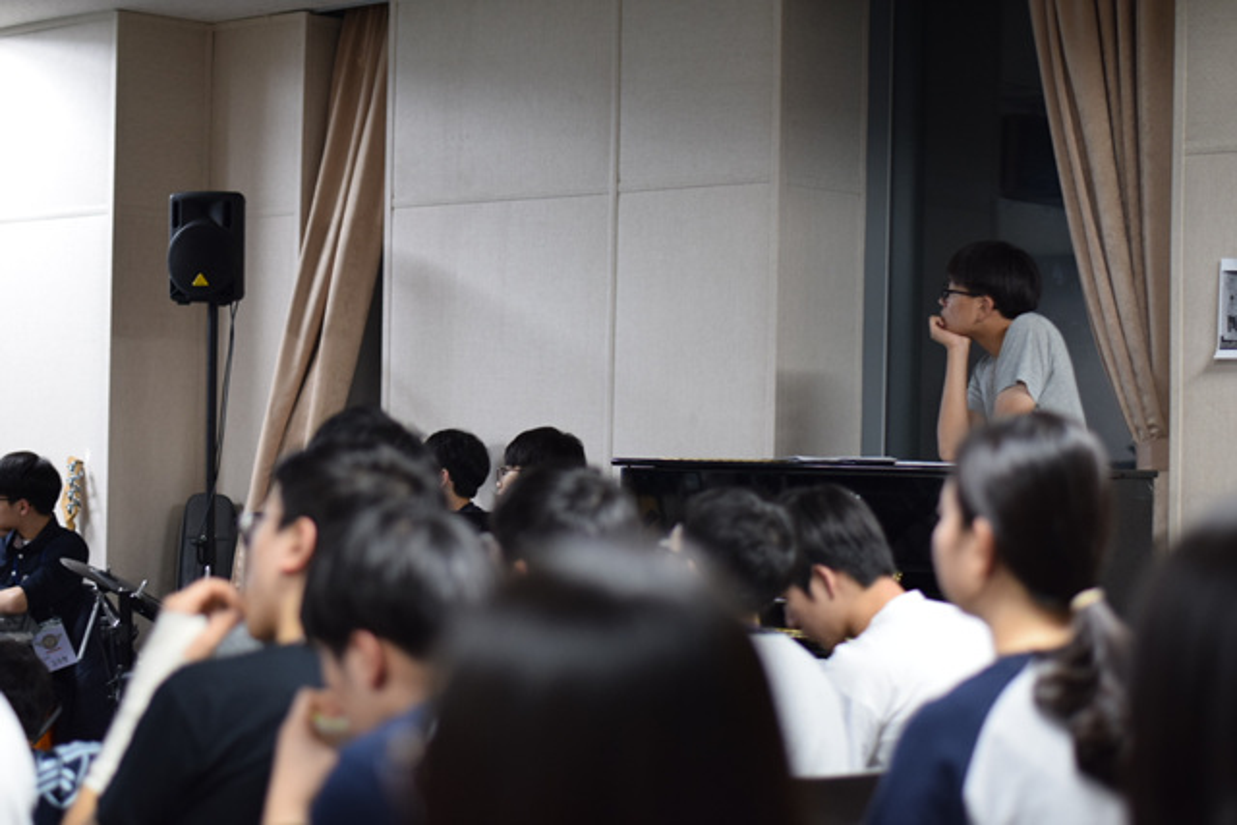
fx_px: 2578
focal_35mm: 75
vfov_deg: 18.2
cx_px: 618
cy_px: 412
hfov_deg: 27.0
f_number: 1.8
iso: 800
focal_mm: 50
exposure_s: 1/80
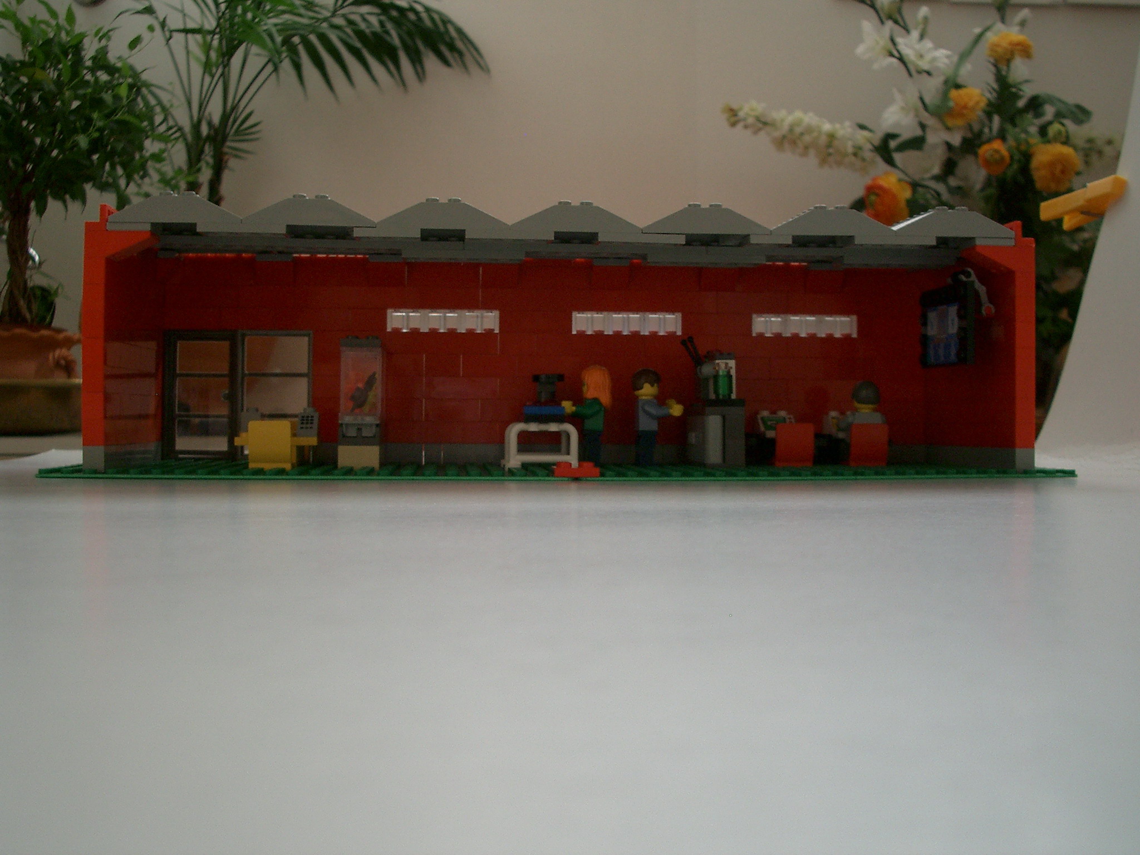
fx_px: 1350
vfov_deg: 35.1
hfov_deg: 45.8
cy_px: 428
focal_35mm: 41
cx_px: 570
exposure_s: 1/80
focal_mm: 6.8
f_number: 2.8
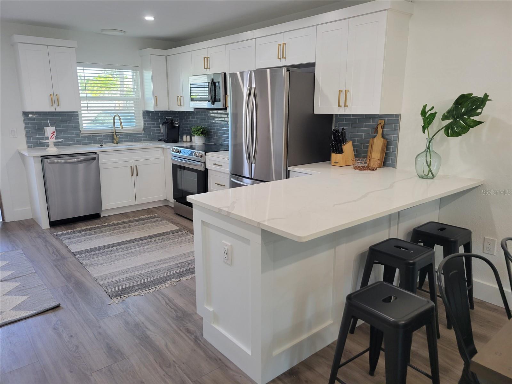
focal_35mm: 26
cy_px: 192
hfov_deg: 67.3
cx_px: 256
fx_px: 385
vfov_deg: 53.1
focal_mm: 5.4
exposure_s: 1/119
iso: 200
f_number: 1.8
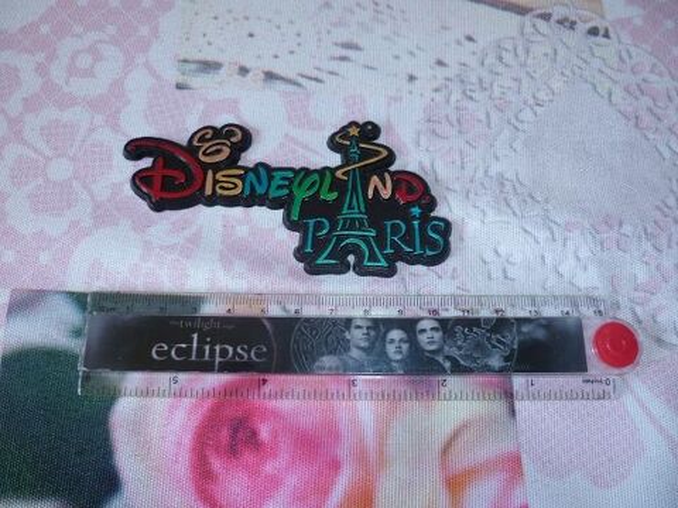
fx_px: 548
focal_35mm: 28
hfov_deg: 63.4
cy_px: 254
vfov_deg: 49.7
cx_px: 339
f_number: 2.8
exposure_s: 1/60
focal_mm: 5
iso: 125
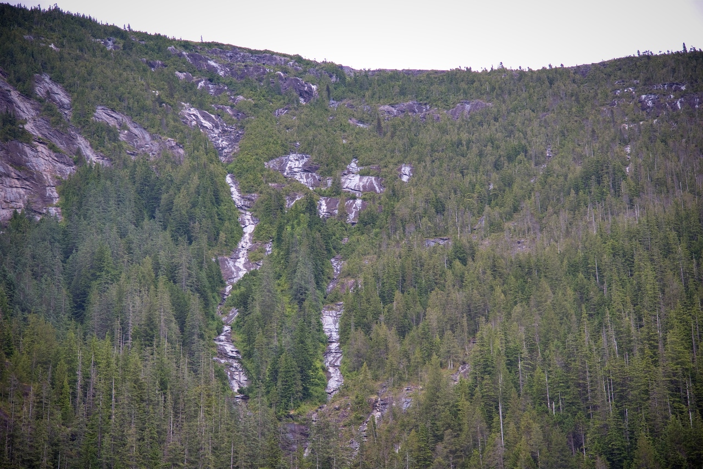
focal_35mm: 92
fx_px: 1797
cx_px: 352
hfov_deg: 22.1
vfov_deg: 14.9
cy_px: 234
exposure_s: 1/200
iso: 180
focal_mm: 92
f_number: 4
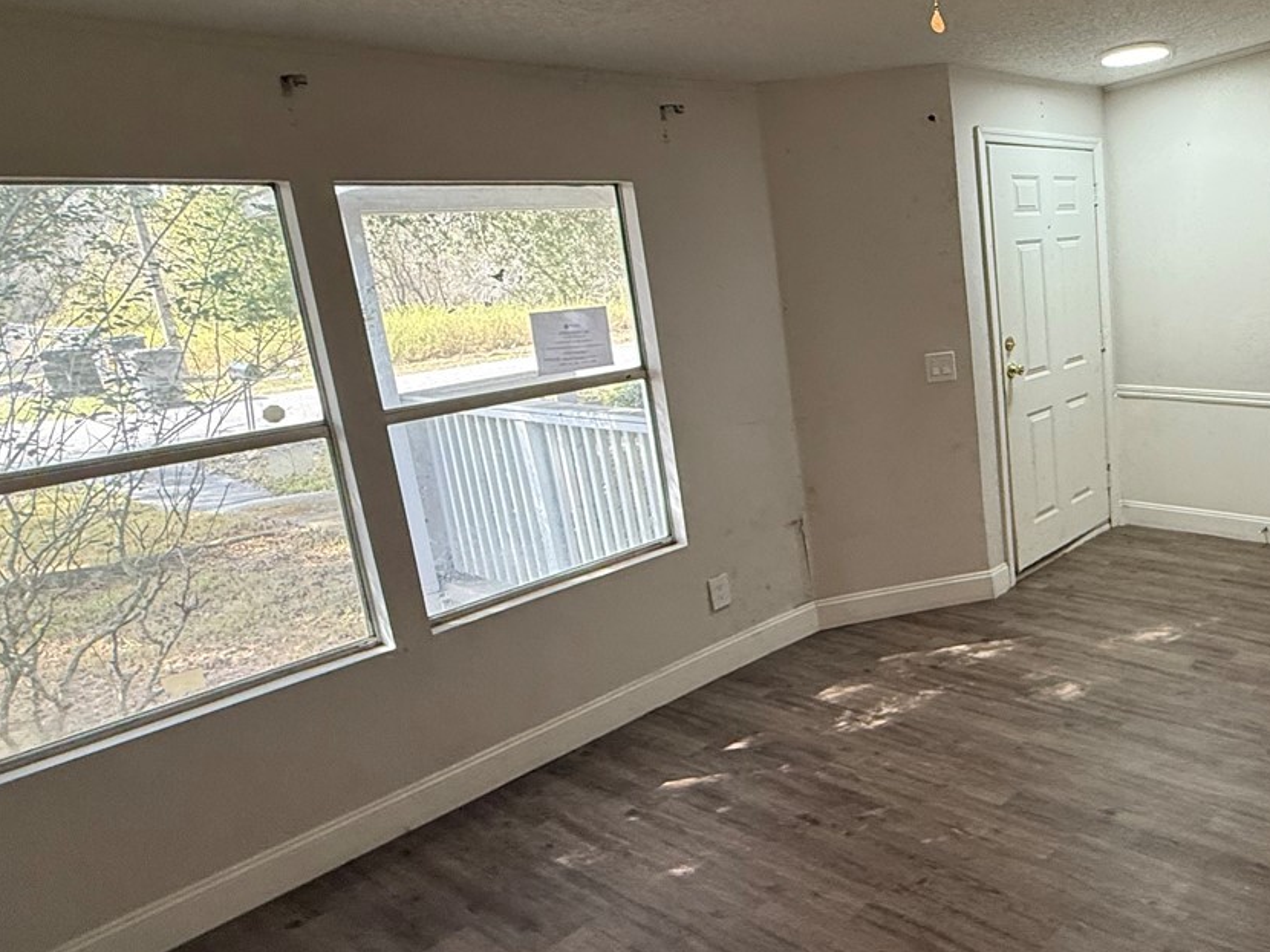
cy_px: 425
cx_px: 1096
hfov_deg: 57.9
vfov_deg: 51.2
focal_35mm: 27
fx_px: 990
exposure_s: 1/120
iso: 250
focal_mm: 2.22
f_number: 2.2
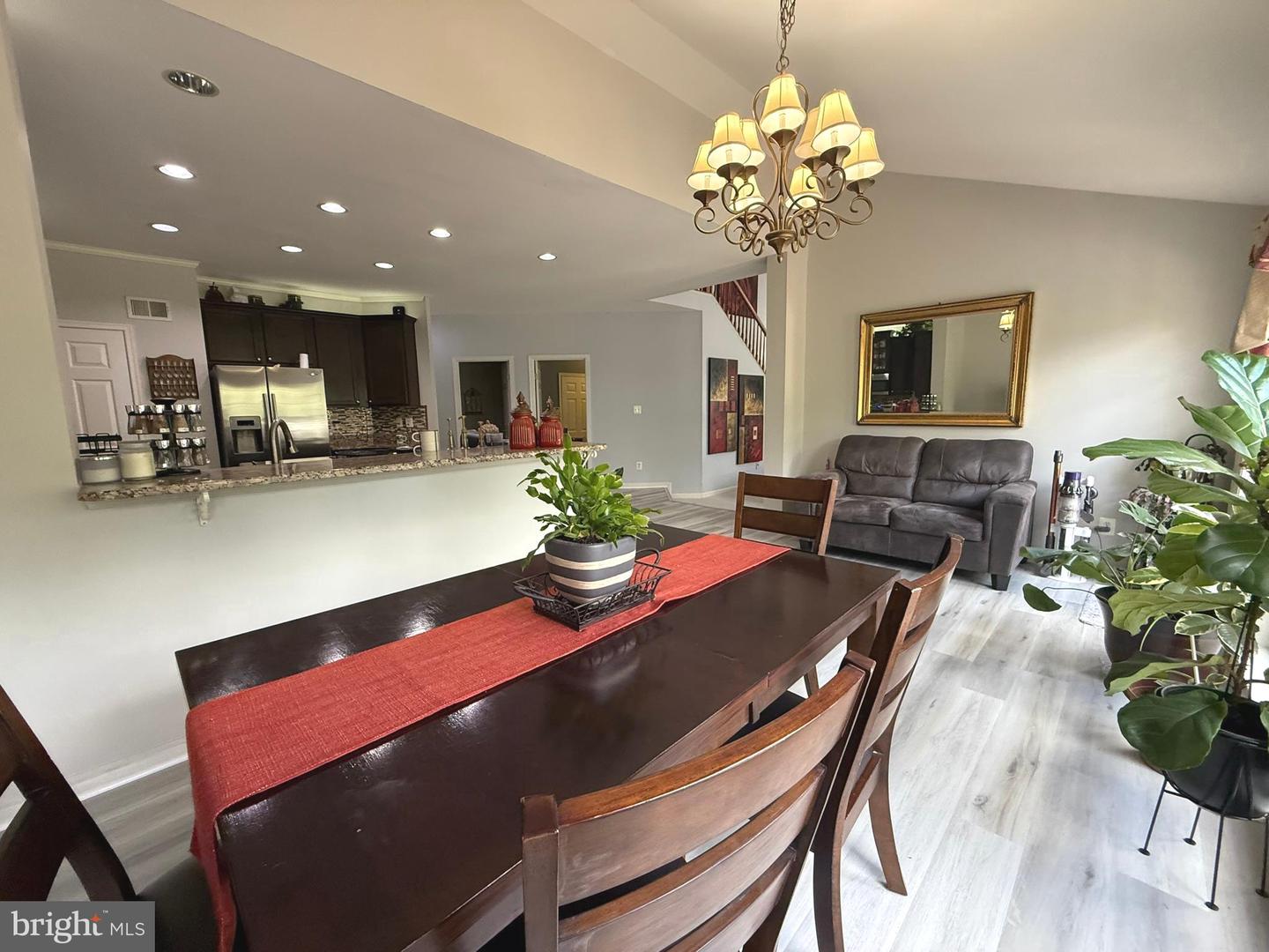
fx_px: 513
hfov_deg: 102.1
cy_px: 476
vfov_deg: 85.7
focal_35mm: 14
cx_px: 634
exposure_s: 1/88
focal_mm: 2.22
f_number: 2.2
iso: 320
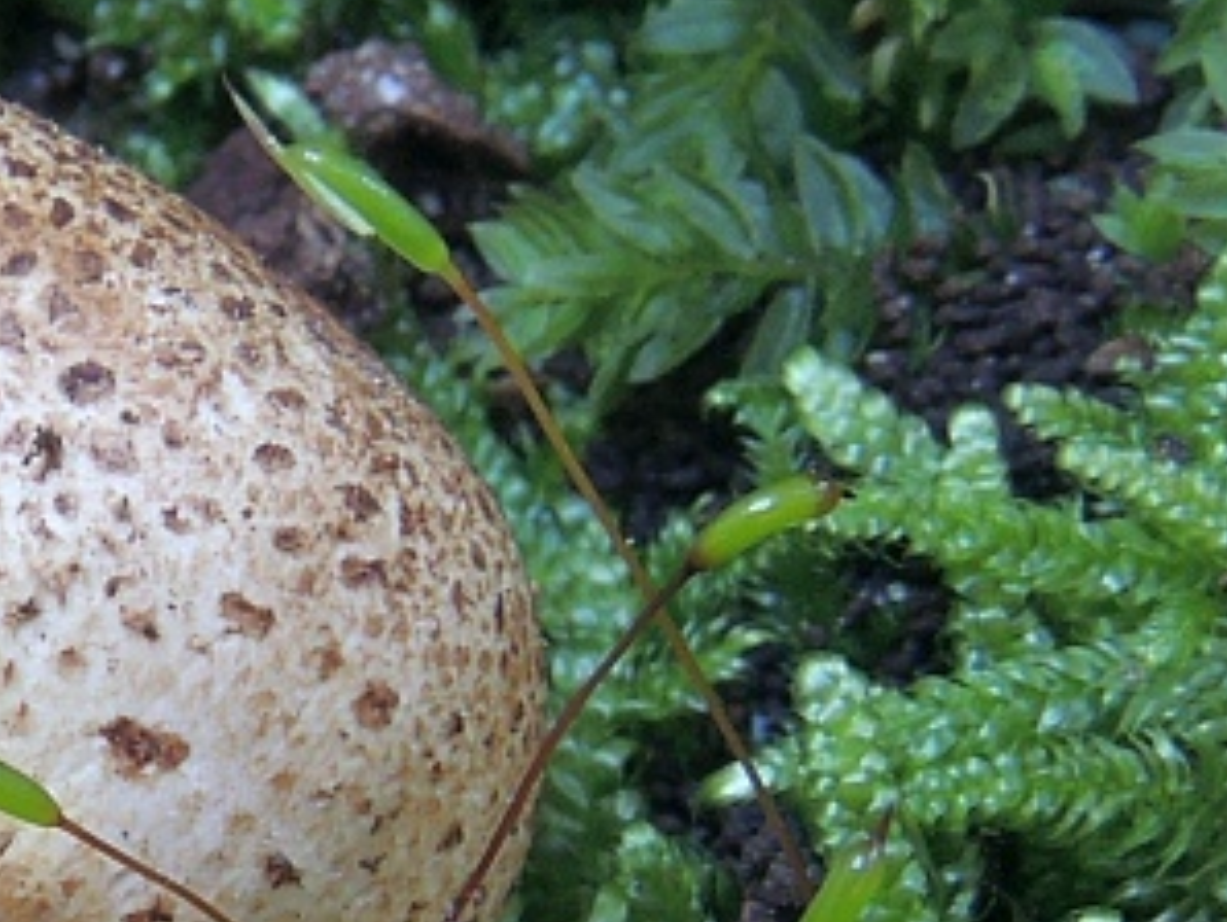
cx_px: -436
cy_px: 659
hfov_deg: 9.4
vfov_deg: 7.2
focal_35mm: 206
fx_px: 7308
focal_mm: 10.7
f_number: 8.3
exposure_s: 1/1.3
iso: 200
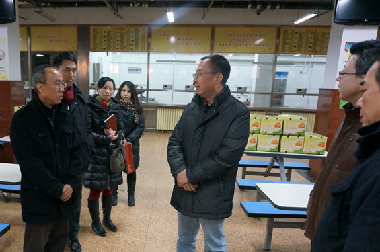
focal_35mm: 34
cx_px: 122
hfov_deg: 54.6
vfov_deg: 38.3
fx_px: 358
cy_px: 168
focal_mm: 16
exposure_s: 1/160
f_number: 3.5
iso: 3200
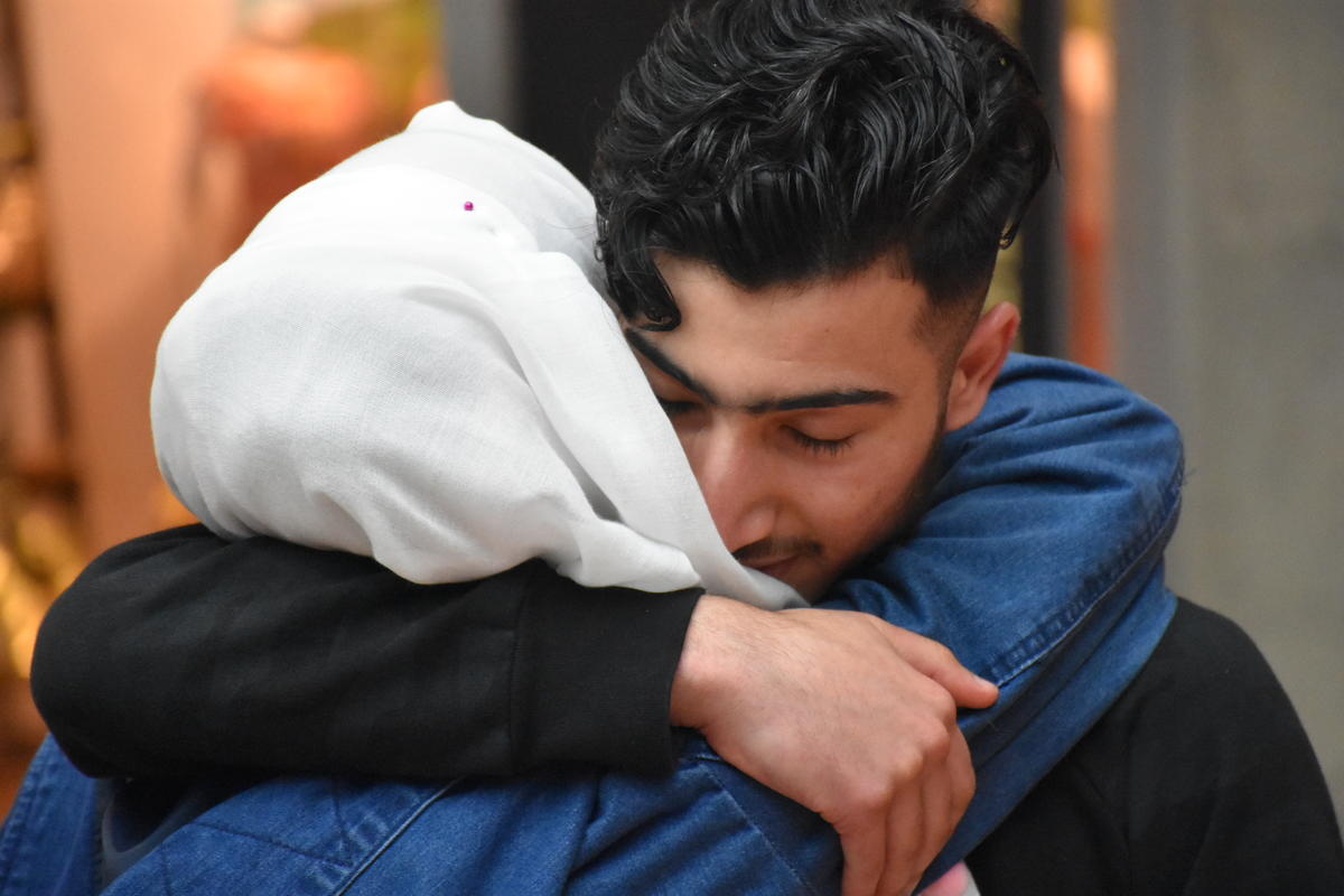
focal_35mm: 210
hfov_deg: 9.8
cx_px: 672
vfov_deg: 6.5
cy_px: 448
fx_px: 7839
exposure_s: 1/250
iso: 6400
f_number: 5.6
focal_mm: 140
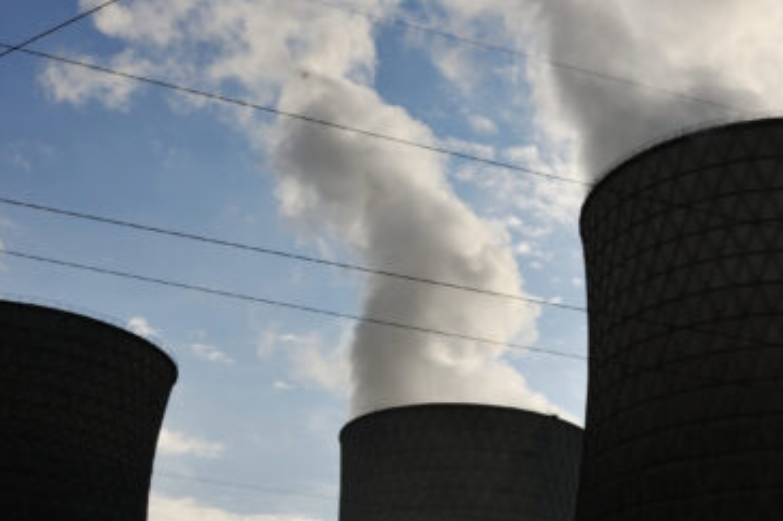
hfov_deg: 34.1
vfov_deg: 23.6
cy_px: 343
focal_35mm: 57
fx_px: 1239
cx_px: 615
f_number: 20
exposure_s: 1/160
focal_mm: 27
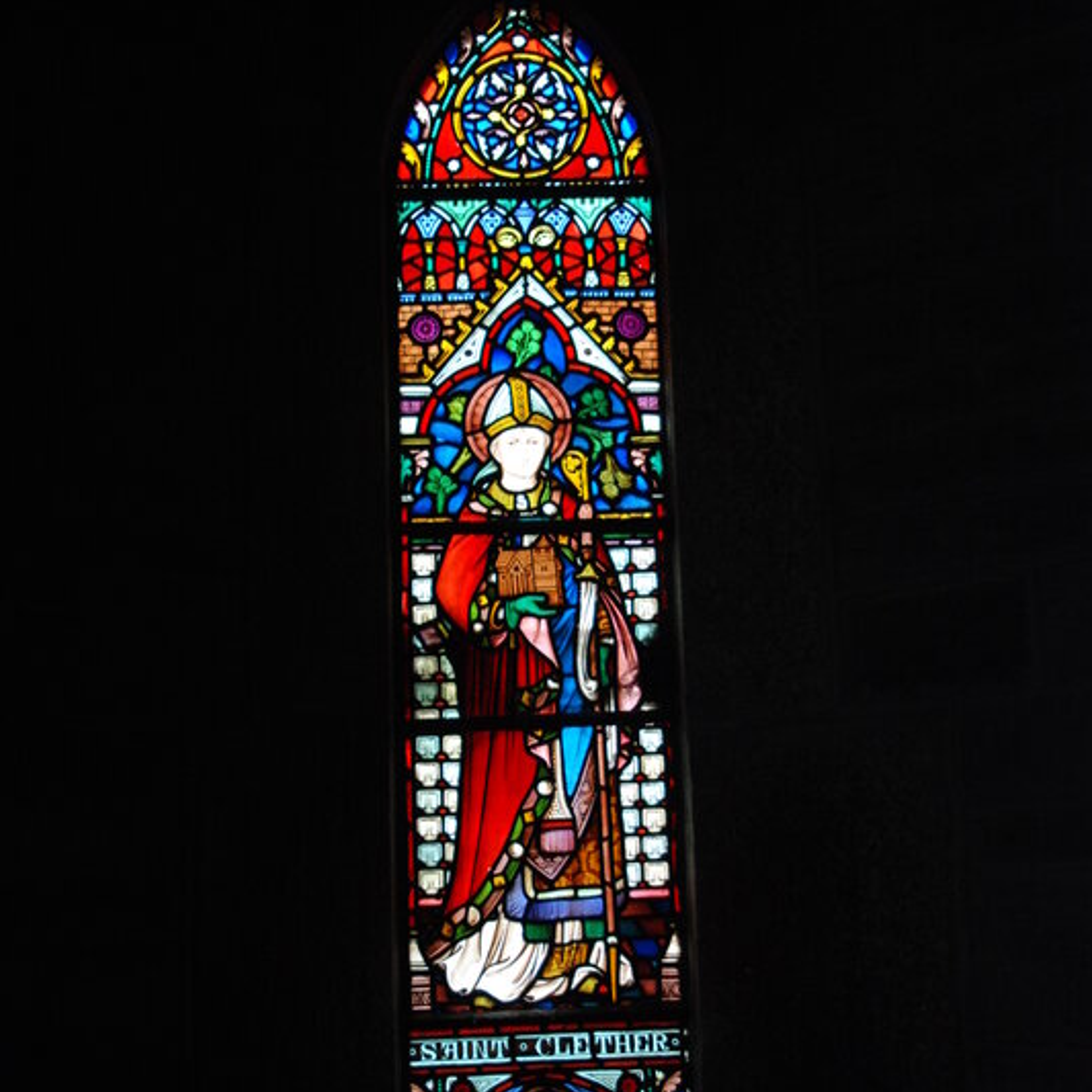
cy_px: 649
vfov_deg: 36.7
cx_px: 547
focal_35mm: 46
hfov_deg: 36.8
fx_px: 1642
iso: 400
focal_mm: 24
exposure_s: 1/40
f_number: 4.5
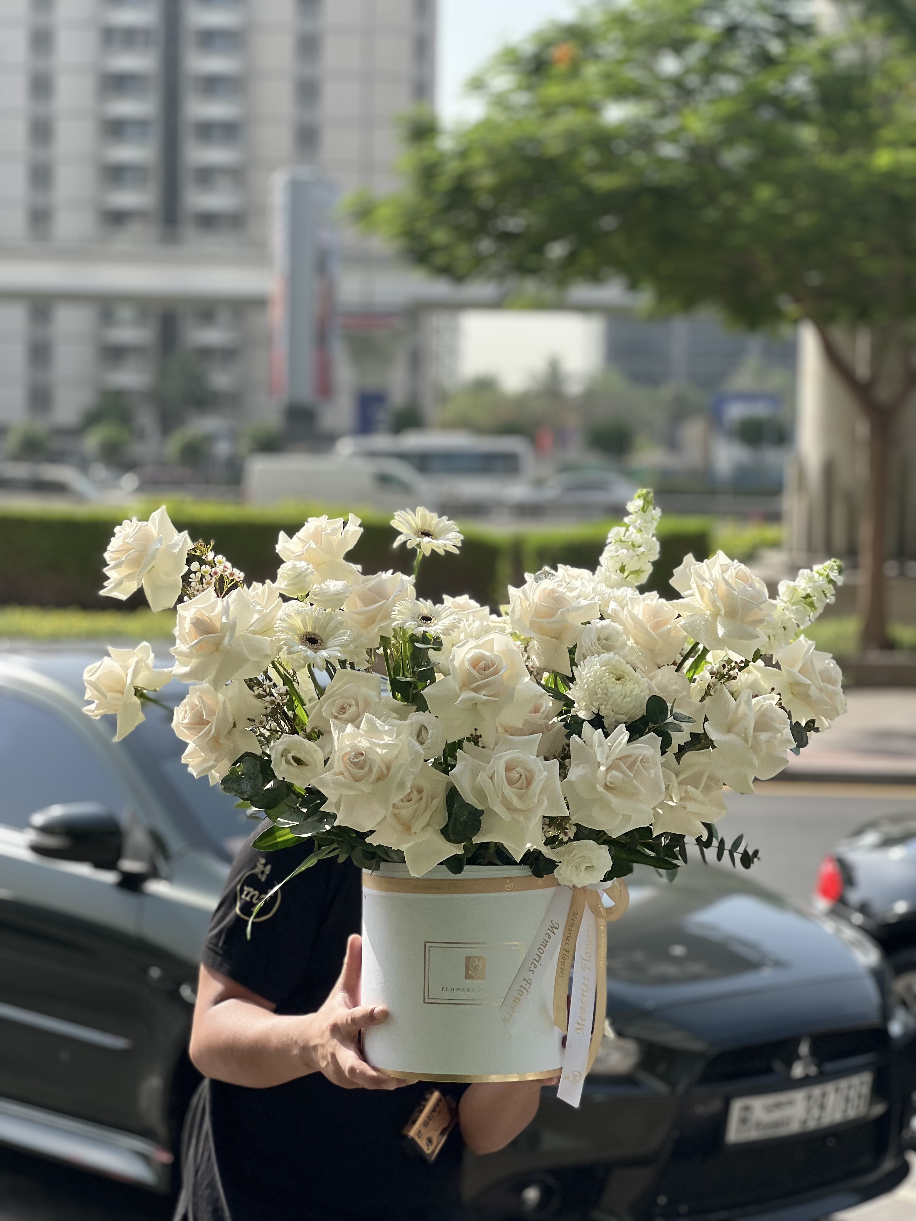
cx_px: 458
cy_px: 610
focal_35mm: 77
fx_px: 2717
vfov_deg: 25.3
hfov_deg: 19.1
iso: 32
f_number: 2.8
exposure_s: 1/413
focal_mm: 9
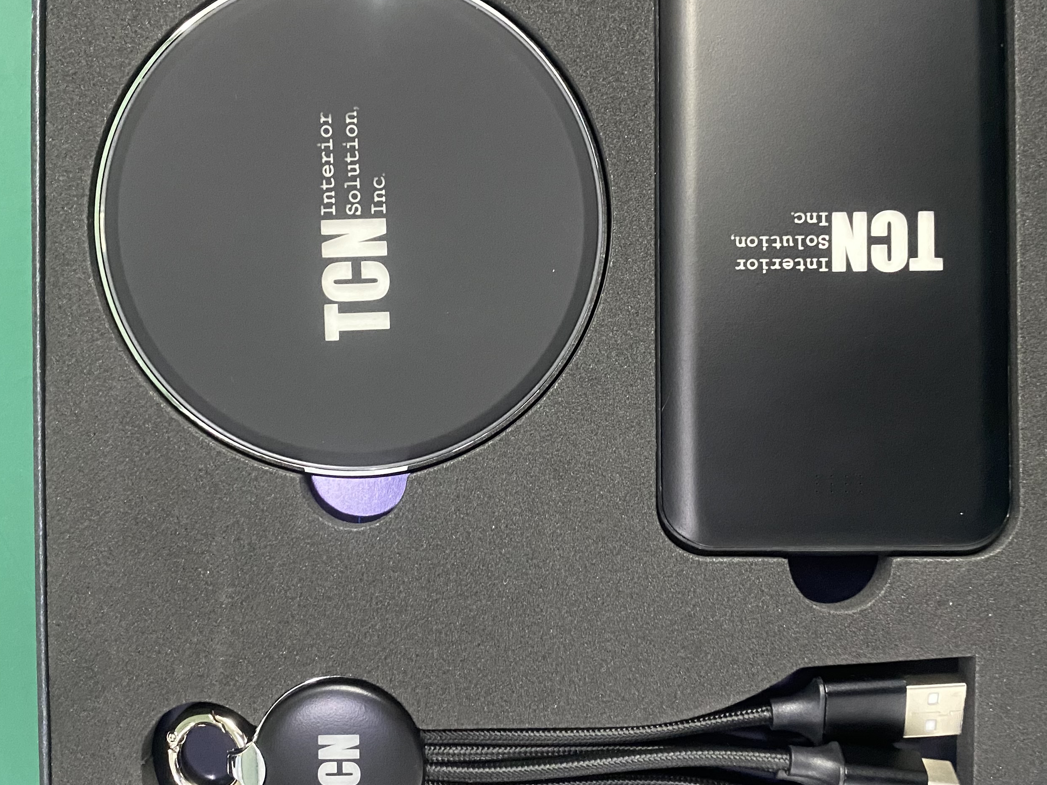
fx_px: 1270
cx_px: 484
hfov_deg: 44.8
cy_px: 340
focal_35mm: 42
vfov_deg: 34.3
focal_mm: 4.25
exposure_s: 1/33
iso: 500
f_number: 1.8
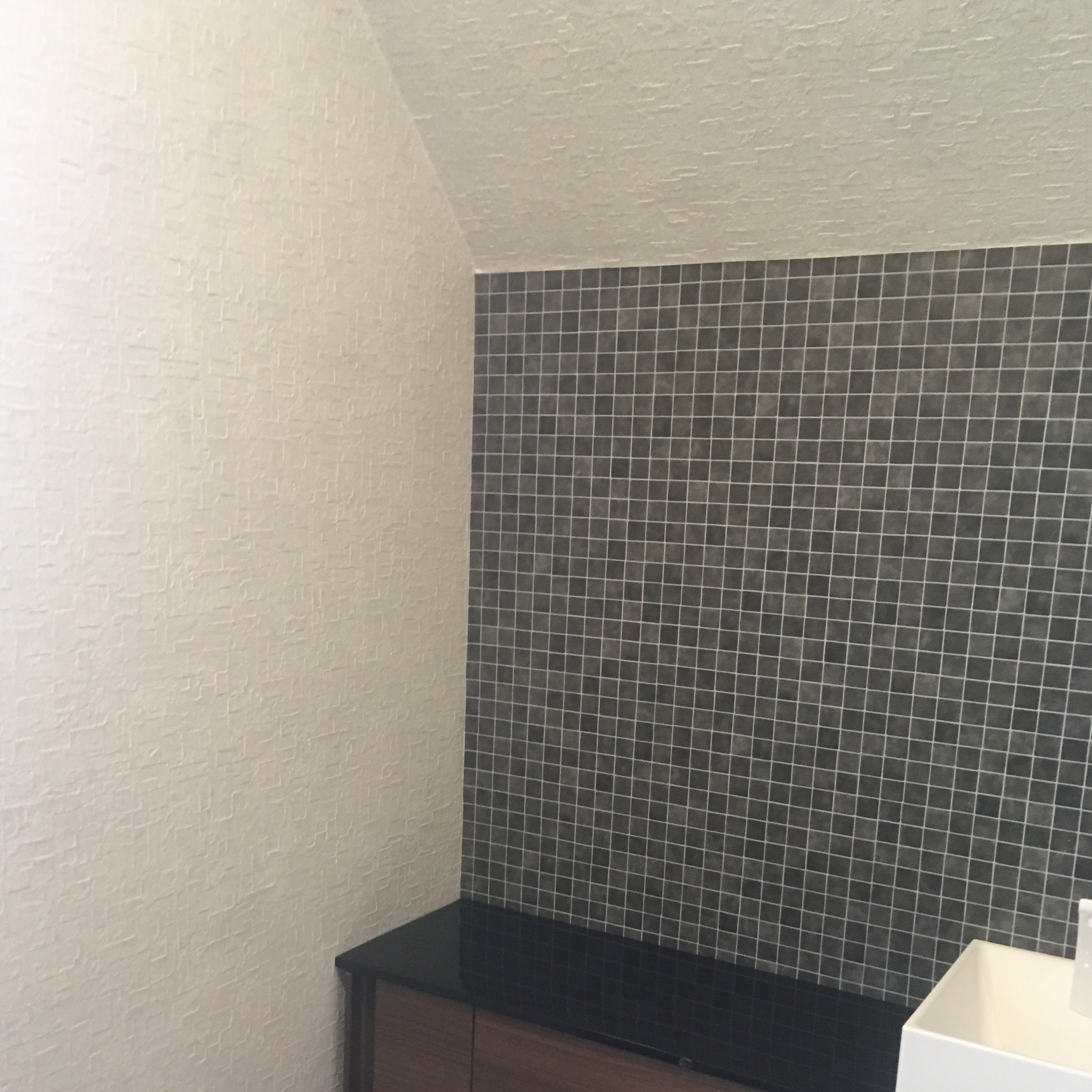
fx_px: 1249
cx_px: 538
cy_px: 729
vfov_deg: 46.5
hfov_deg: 47.2
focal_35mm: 35
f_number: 2.2
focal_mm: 4.15
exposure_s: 1/30
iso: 160
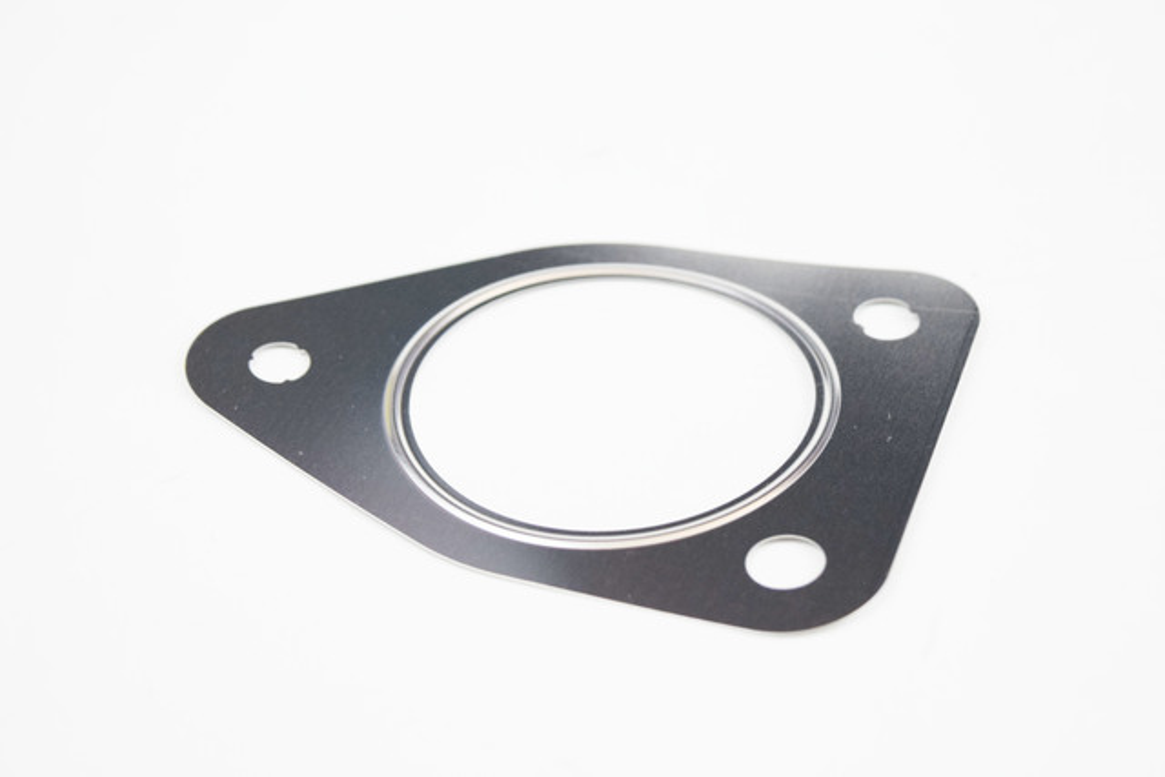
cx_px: 582
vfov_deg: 18.9
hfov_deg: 28.1
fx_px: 2330
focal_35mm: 72
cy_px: 388
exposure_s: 1/60
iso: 1100
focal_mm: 48
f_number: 5.3
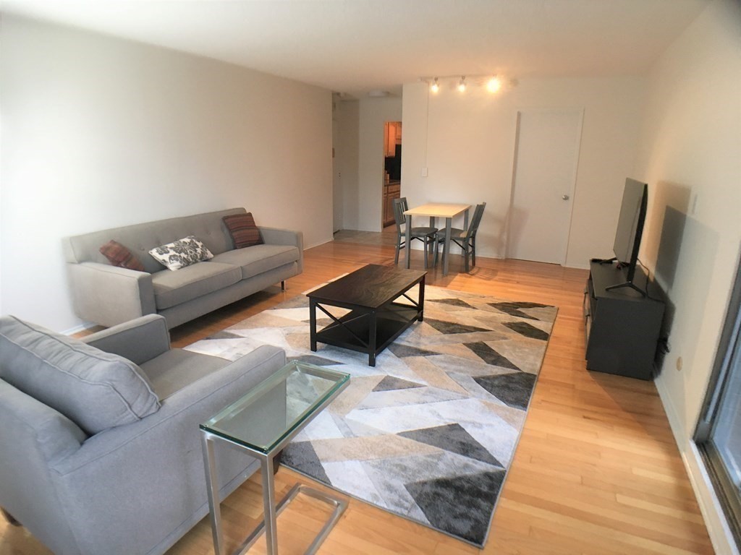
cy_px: 278
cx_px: 370
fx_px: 621
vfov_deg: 48.2
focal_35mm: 29
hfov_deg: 61.7
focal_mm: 4.15
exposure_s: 1/30
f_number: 2.2
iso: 100
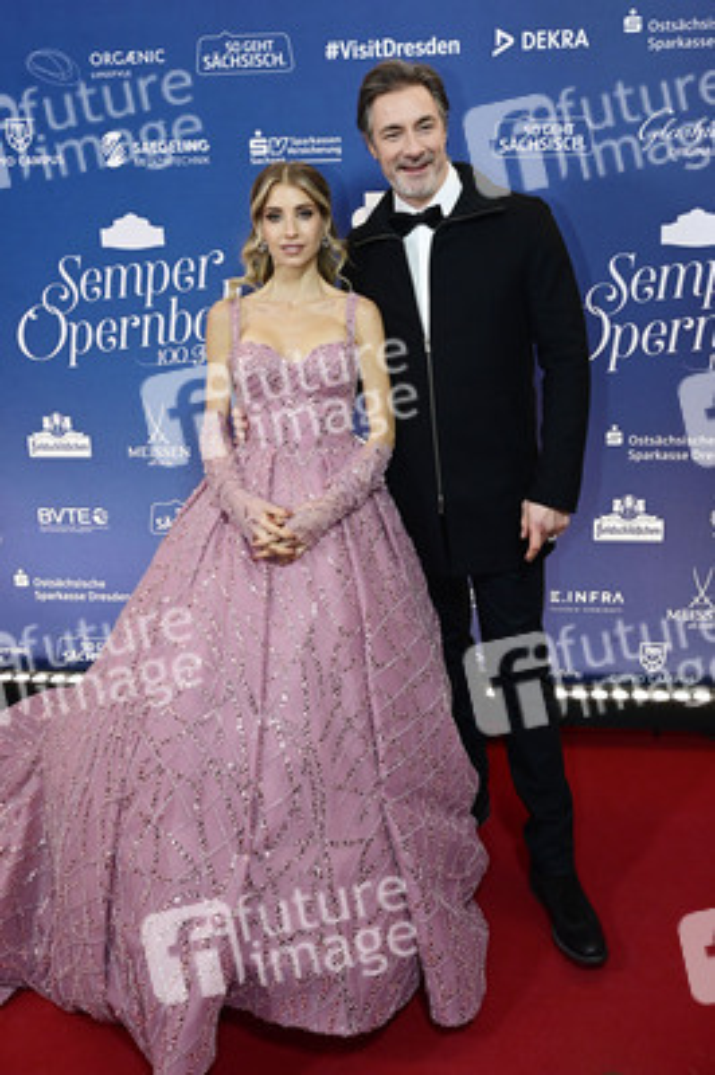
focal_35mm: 24
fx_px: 716
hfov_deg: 53.1
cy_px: 538
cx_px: 358
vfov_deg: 73.8
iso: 1250
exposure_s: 1/200
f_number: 6.3
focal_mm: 24
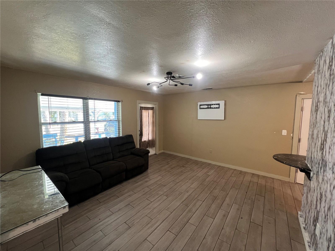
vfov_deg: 89.9
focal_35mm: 13
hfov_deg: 106.2
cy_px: 126
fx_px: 126
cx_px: 168
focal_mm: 1.57
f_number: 1.8
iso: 250
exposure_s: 1/60
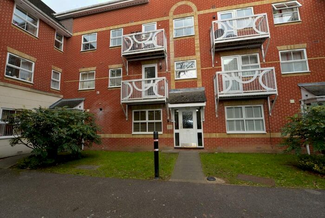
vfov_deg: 77.4
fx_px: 136
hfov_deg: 100.3
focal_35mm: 15
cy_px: 109
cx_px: 162
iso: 100
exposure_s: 1/125
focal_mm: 15
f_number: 5.6
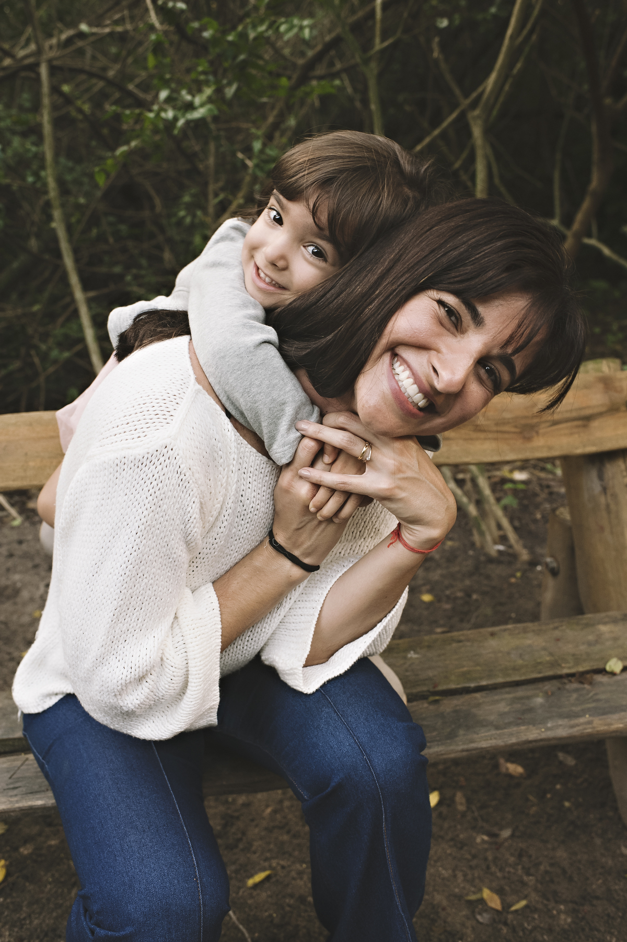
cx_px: 314
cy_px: 471
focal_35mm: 35
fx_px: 915
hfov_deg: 37.8
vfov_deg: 54.5
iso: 1000
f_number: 5.6
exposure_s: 1/125
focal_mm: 35
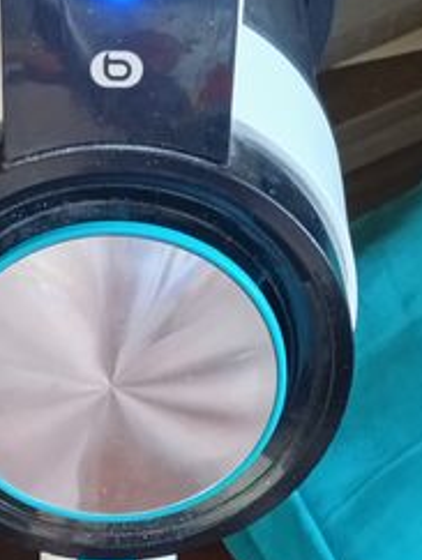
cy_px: 747
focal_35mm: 111
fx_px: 1800
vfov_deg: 16.6
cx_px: 52
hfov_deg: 13.3
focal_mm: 3.98
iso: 621
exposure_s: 1/33.3
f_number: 1.8
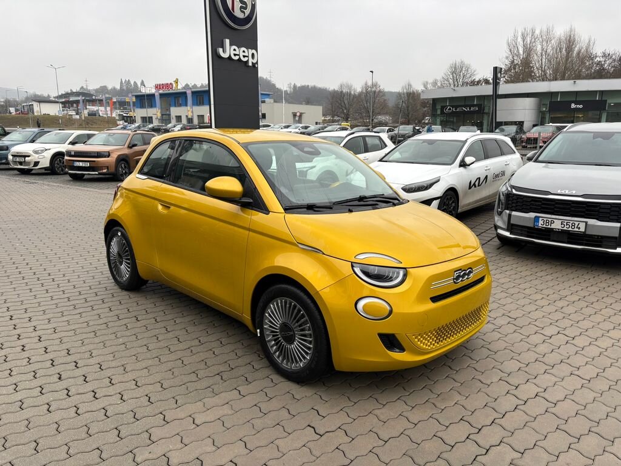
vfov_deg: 53.1
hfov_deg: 67.3
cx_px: 310
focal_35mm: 26
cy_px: 233
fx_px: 466
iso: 40
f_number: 1.6
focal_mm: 5.96
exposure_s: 1/266
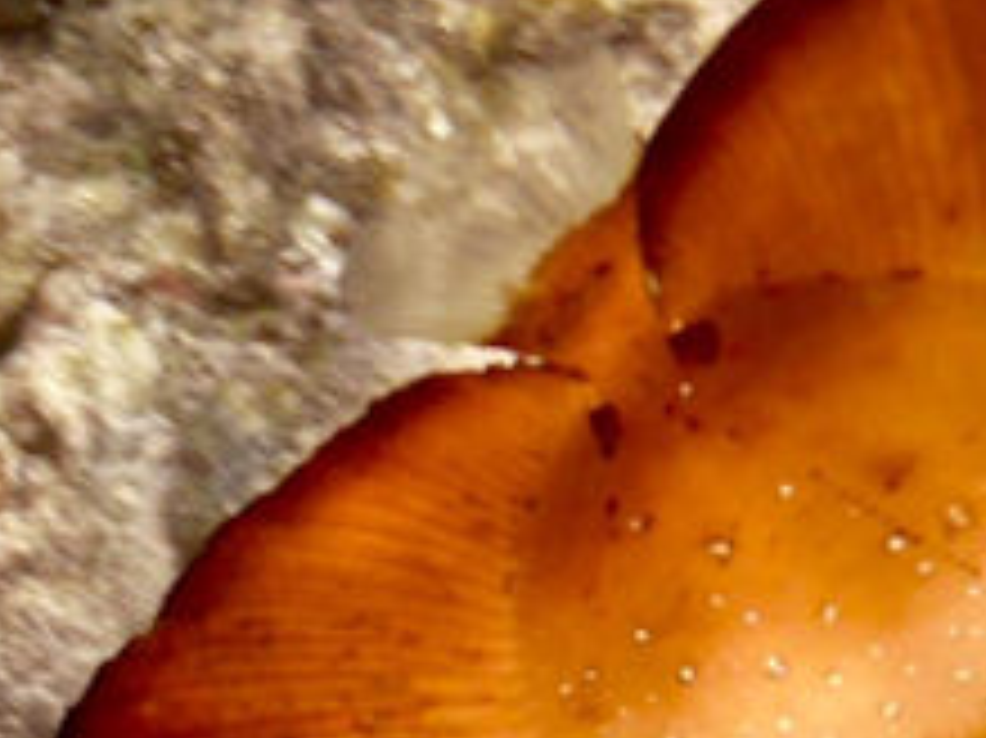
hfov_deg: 24.5
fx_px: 2221
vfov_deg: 18.9
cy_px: 398
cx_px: 846
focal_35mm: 78
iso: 100
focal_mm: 4.9
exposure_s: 1/160
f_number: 3.3
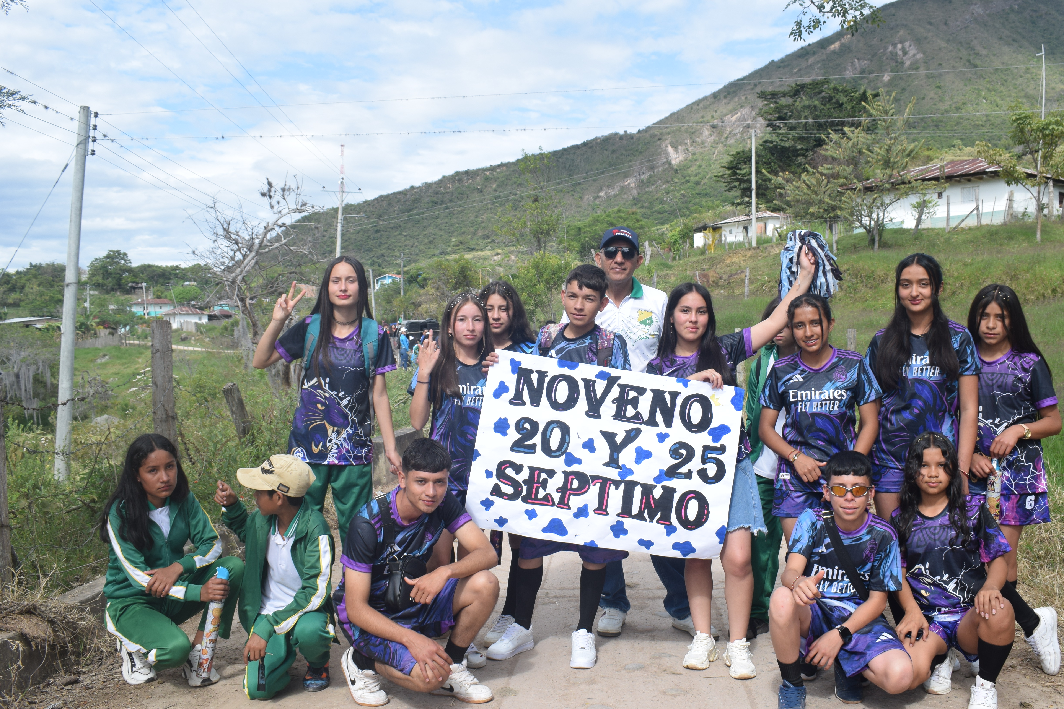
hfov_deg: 57.1
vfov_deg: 40.0
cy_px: 350
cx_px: 589
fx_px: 975
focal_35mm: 33
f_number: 9
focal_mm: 18
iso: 200
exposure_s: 1/320
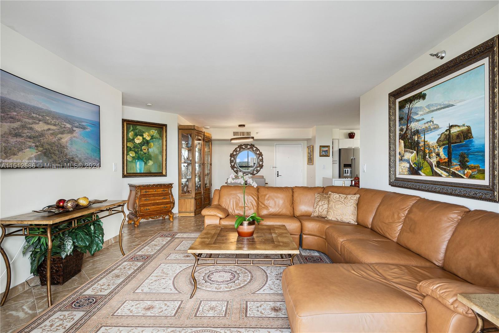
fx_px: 236
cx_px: 250
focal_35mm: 17
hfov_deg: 93.3
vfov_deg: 70.5
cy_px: 166
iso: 250
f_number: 8
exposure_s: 1/15
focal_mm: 17
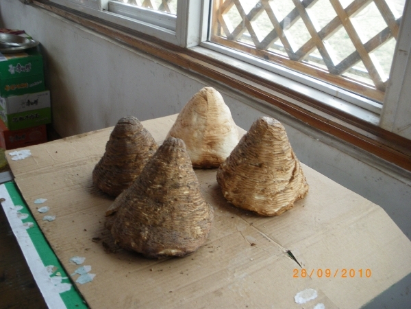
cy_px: 154
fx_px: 427
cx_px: 206
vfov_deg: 39.7
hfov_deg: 51.4
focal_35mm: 36
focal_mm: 6.3
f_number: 3.5
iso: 200
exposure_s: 1/50
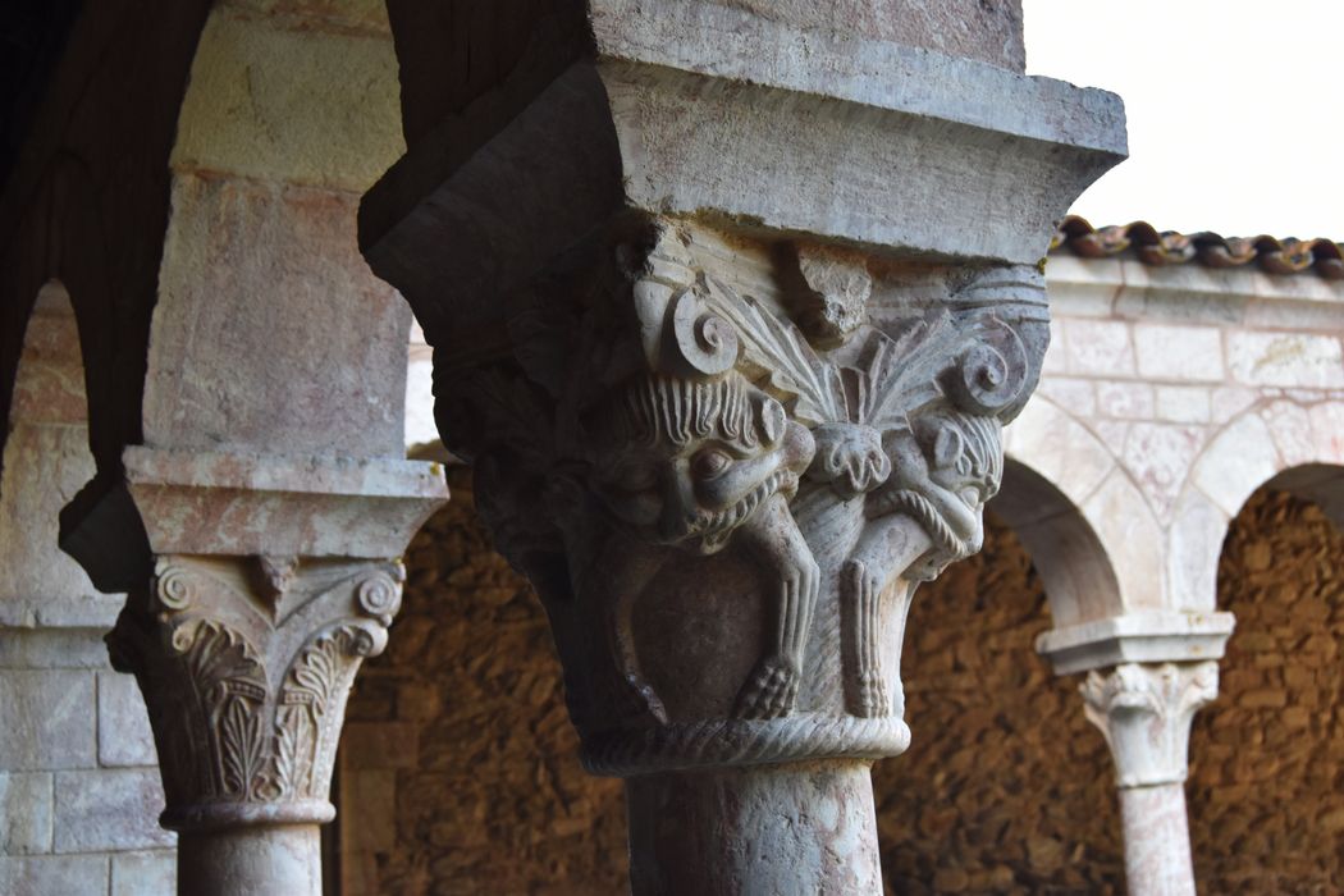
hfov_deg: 42.3
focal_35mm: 46
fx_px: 1736
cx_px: 672
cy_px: 448
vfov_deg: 28.9
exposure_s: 1/125
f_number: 5.6
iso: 400
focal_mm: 31
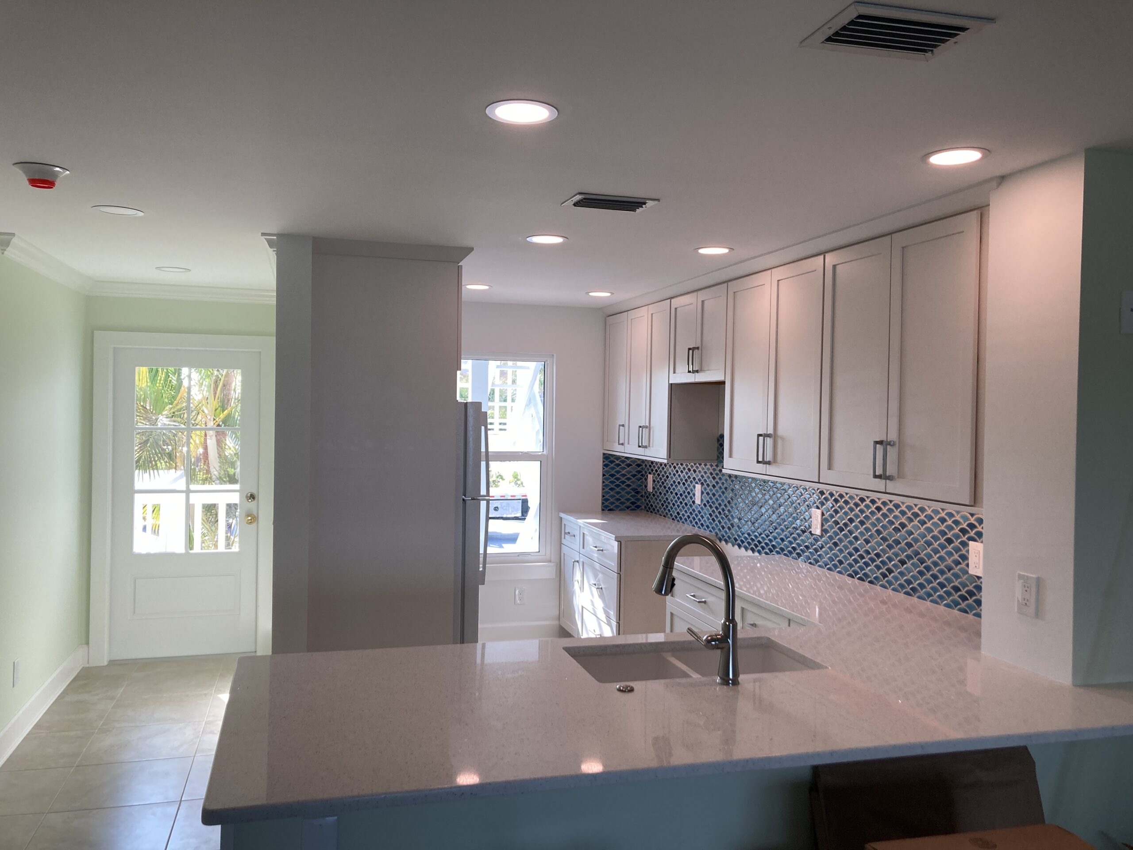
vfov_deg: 49.7
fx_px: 916
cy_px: 425
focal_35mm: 28
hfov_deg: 63.4
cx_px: 566
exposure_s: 1/120
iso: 40
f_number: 1.8
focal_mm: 3.99
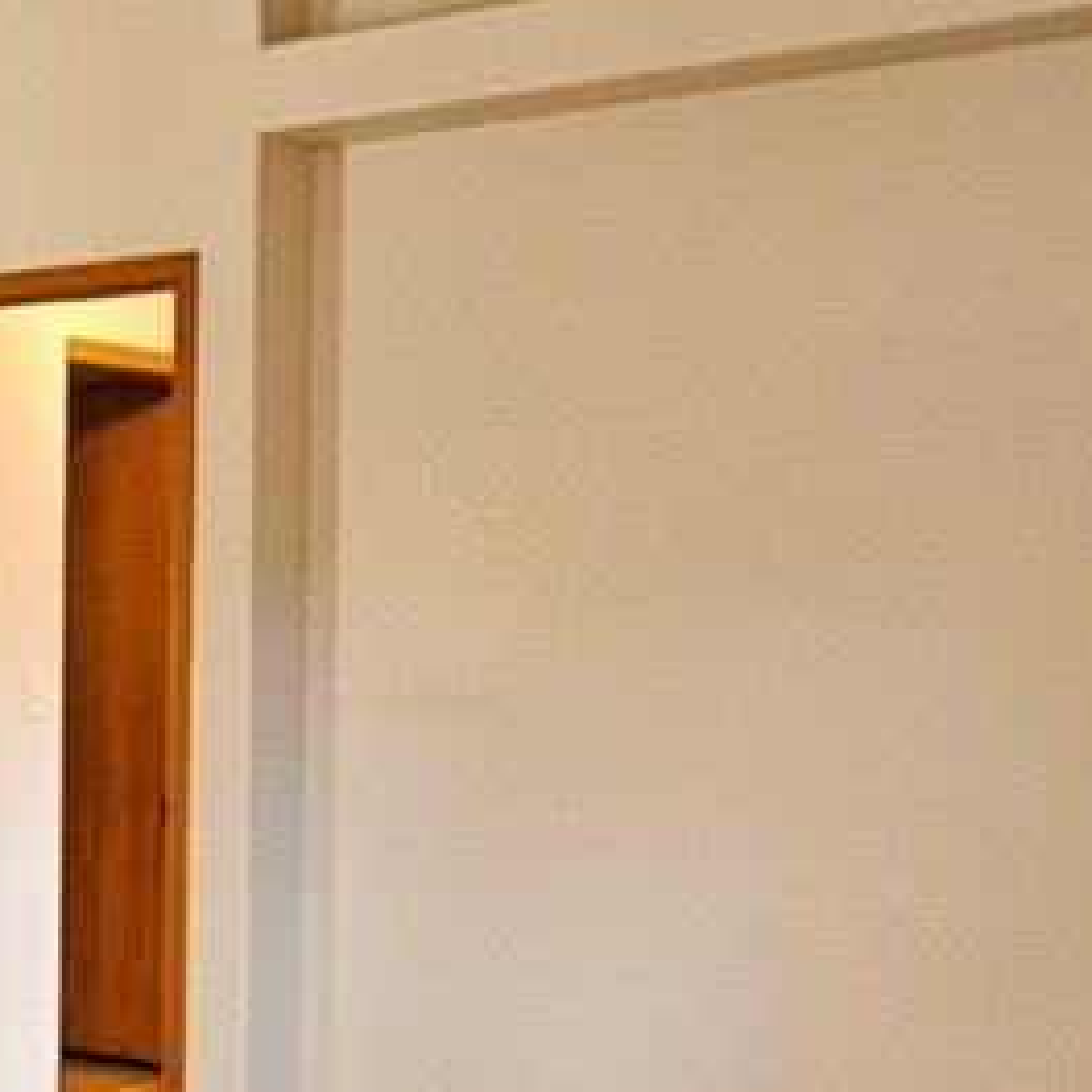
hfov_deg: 25.0
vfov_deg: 28.1
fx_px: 2177
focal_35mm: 61
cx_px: -261
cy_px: 682
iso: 320
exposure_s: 1/60
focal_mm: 2.2
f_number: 2.2
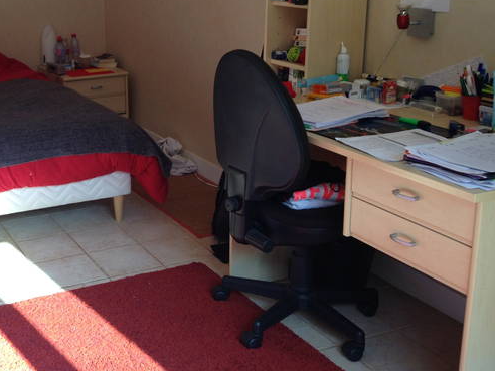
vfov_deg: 27.3
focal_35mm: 53
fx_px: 758
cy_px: 122
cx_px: 105
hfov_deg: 35.1
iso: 64
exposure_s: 1/120
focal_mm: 4.12
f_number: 2.4
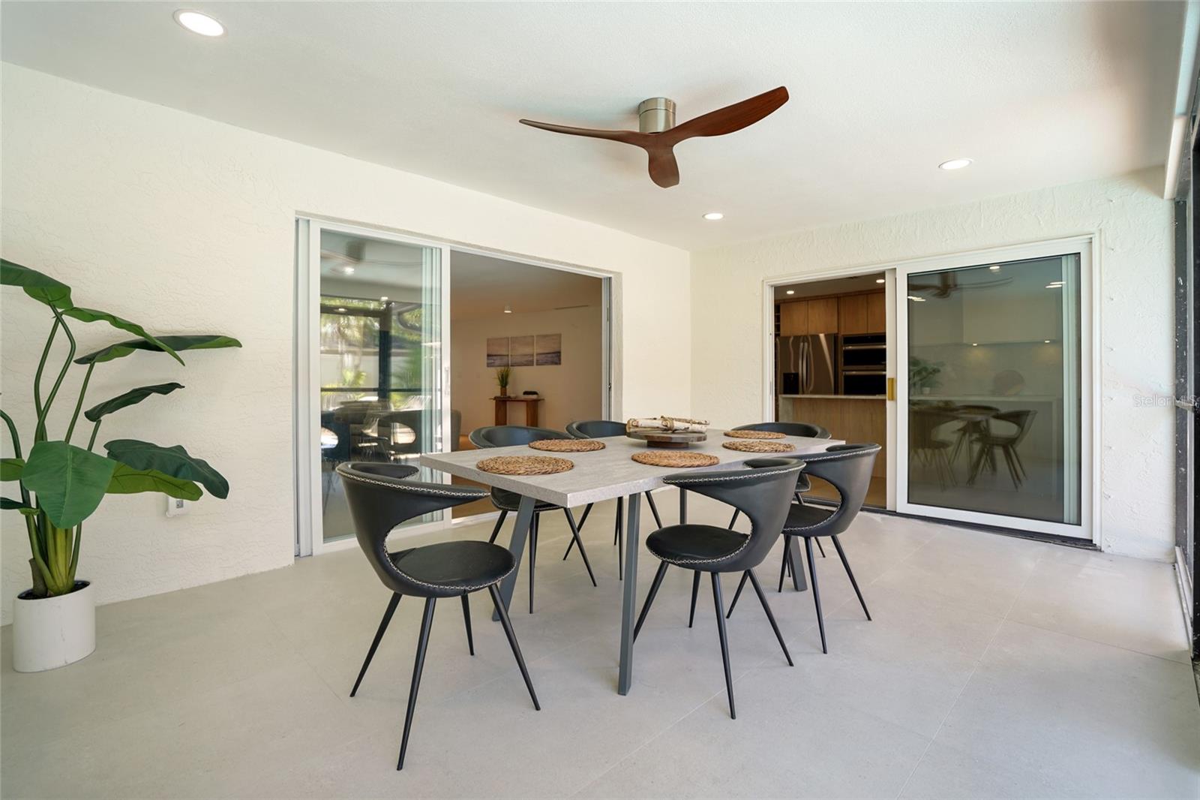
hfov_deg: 96.7
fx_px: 533
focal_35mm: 16
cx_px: 600
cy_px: 400
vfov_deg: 73.7
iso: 320
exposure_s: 1/30
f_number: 4
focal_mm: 16
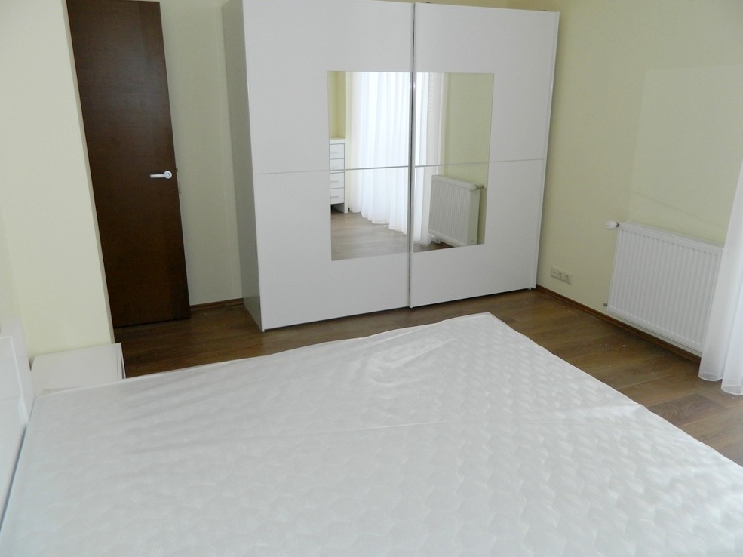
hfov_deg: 67.3
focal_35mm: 26
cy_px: 270
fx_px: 558
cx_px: 372
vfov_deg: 53.0
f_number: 3.1
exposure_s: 1/50
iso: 80
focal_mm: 4.5
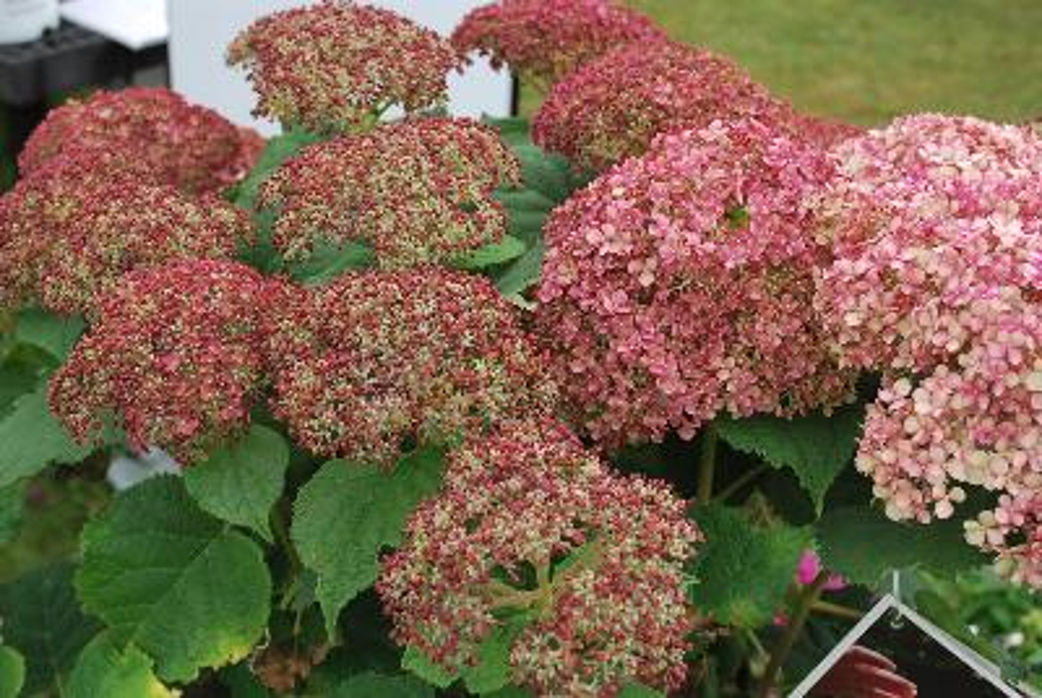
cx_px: 521
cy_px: 349
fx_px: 1565
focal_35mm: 54
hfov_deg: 36.8
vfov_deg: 25.1
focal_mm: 36
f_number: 8
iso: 200
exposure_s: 1/60
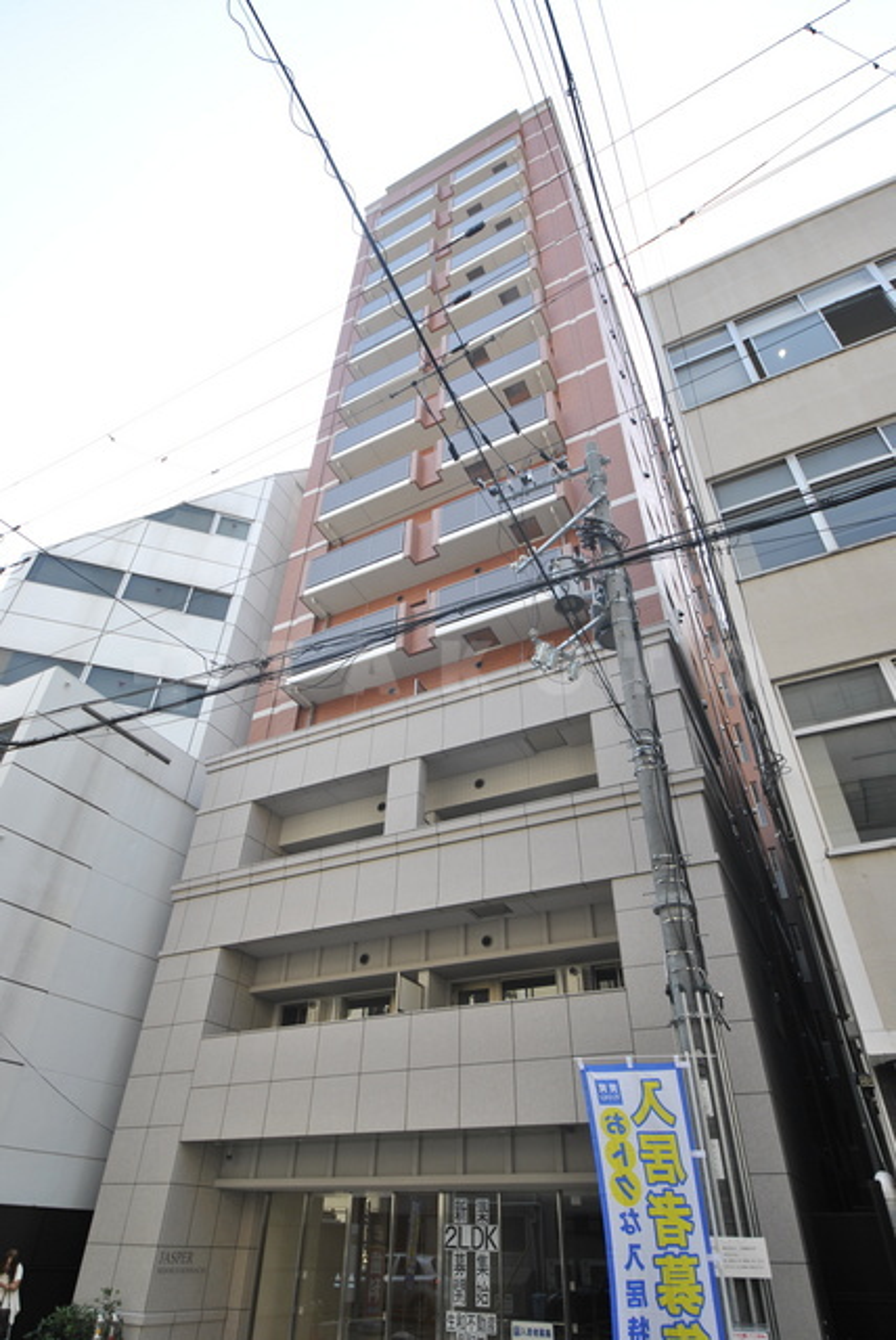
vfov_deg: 85.4
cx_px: 448
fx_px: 726
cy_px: 670
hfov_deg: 63.3
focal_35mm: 20
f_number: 6.3
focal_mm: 13
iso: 100
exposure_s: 1/160
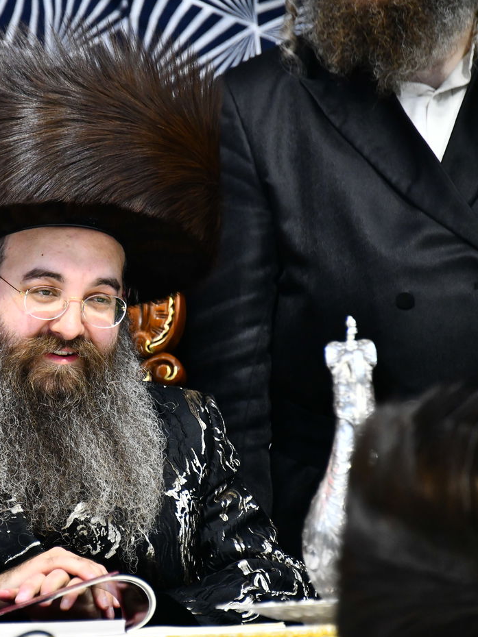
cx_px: 57
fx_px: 6668
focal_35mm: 362
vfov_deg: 5.5
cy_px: 318
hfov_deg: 4.1
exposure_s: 1/160
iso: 2000
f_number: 5.6
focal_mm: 250
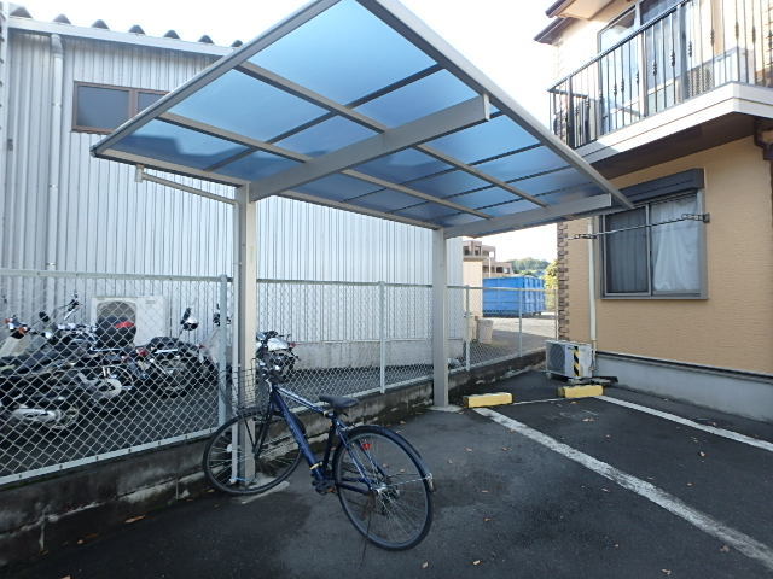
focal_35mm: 21
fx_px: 469
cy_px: 290
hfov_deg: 79.0
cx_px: 386
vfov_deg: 63.4
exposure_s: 1/250
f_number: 3.5
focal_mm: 3.7
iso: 125
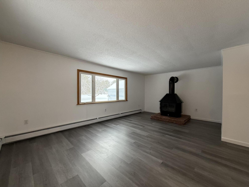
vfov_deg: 85.7
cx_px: 124
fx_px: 101
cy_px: 94
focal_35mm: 14
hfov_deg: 102.1
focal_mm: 2.22
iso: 160
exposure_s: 1/120
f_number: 2.2
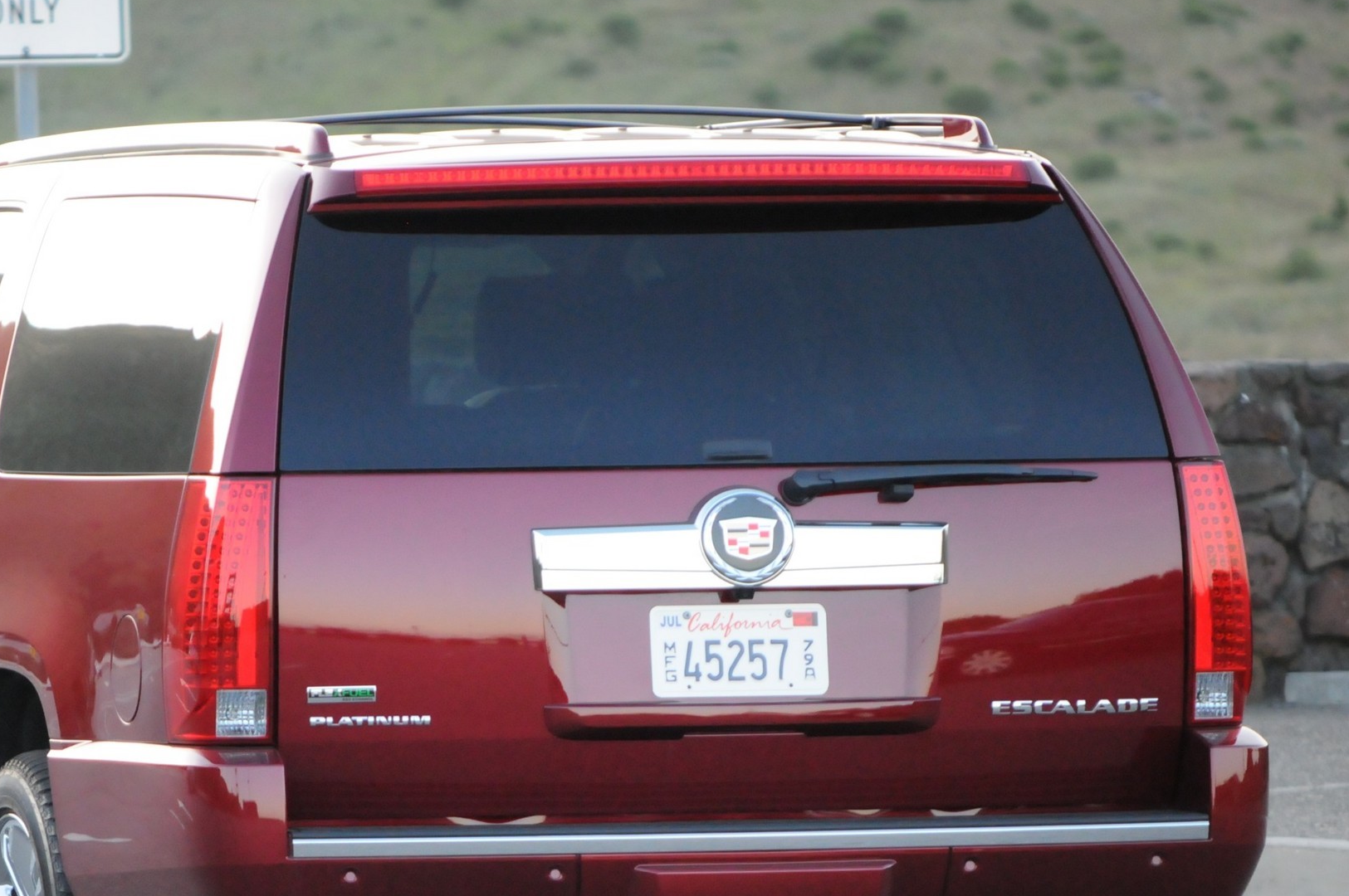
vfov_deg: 3.6
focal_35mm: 381
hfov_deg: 5.4
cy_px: 670
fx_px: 14254
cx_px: 423
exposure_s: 1/500
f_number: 5.3
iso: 2000
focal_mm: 165
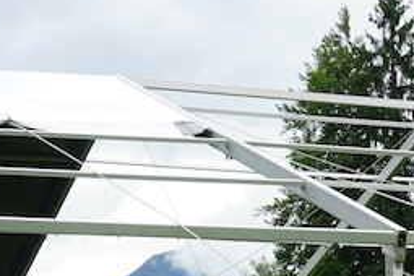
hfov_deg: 11.7
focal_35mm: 173
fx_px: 1989
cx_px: 445
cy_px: 438
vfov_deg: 7.8
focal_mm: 49
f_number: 8
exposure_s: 1/80
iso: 100
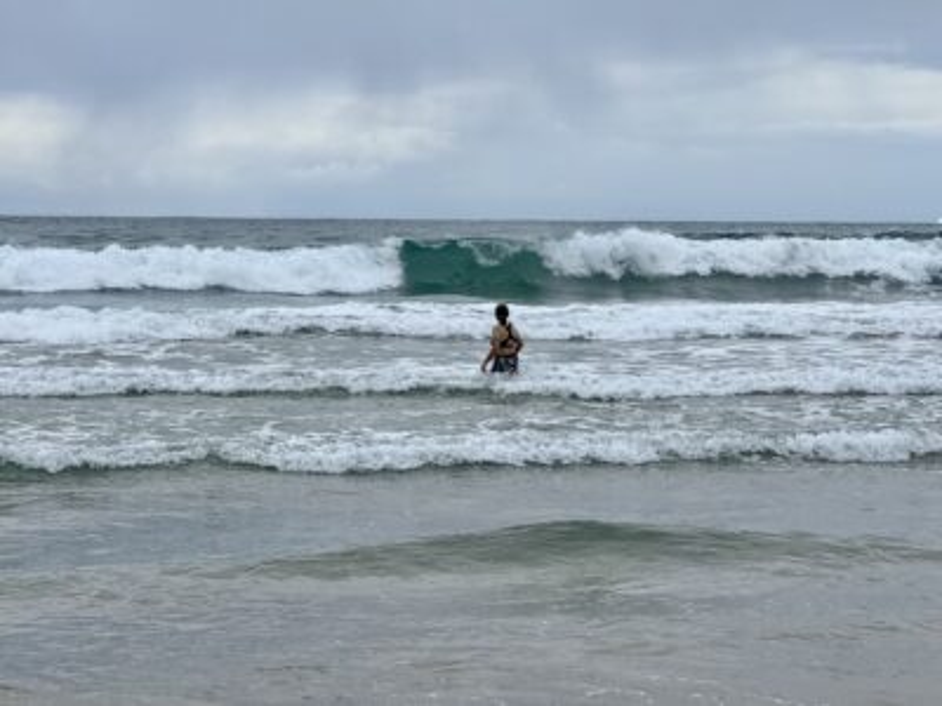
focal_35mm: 120
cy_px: 353
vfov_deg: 12.3
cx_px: 471
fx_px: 3266
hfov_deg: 16.4
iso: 50
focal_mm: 15.66
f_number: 2.8
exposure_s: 1/1064
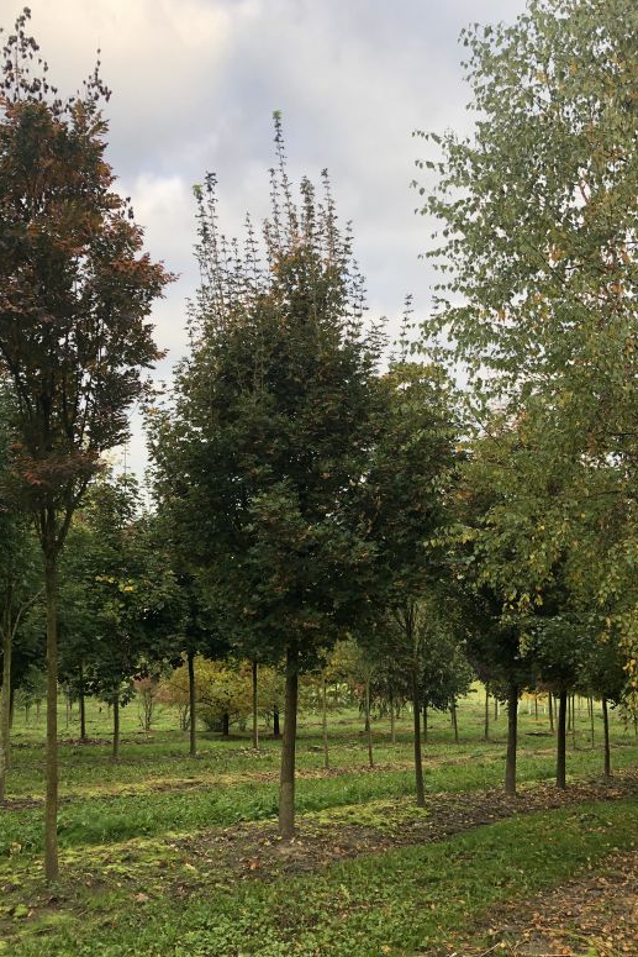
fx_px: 797
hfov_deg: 43.6
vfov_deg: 61.9
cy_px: 492
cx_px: 323
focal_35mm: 30
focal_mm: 3.99
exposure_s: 1/273
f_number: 1.8
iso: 20
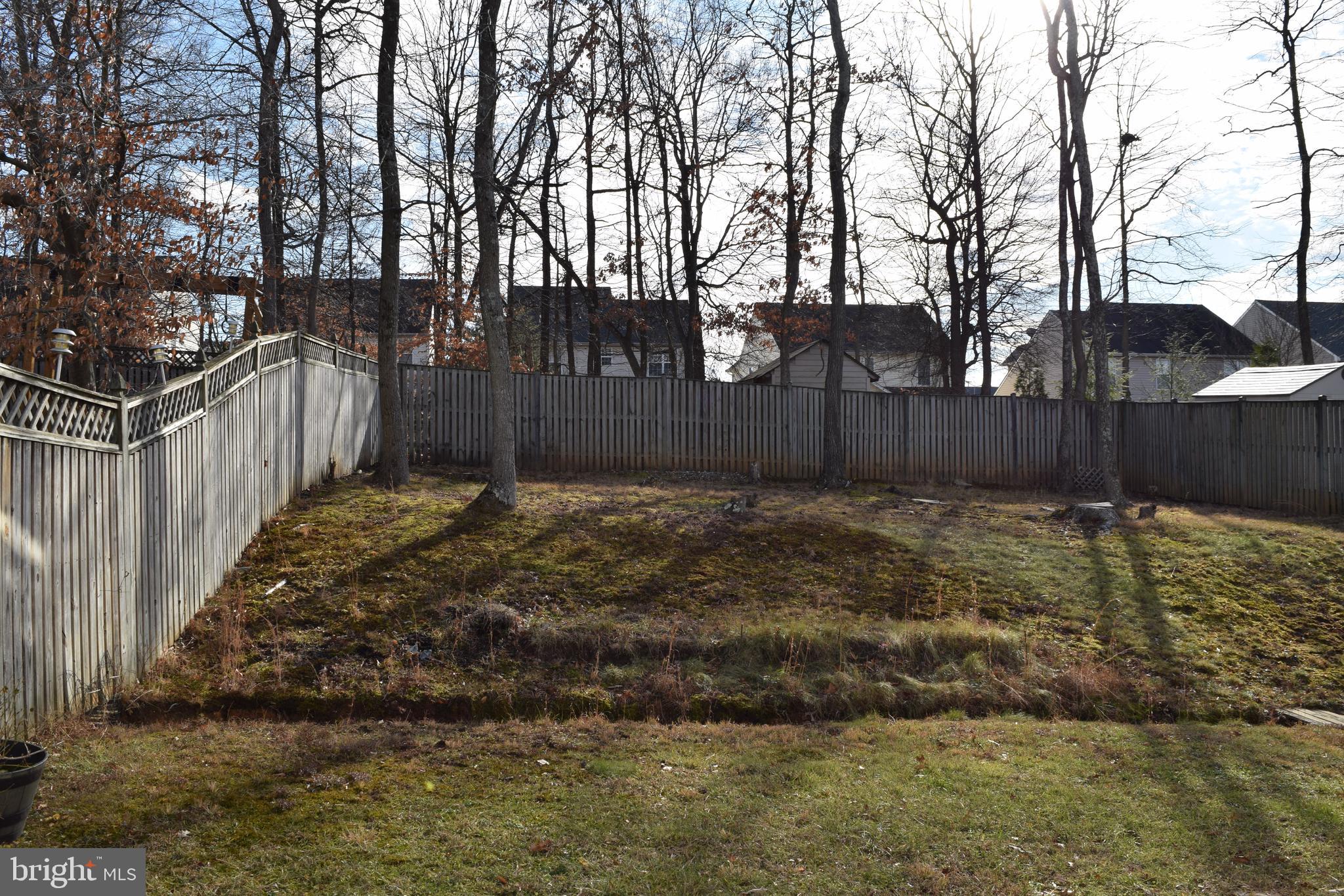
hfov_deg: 61.9
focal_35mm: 30
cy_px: 448
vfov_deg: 43.6
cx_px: 672
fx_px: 1120
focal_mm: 20
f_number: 9
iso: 100
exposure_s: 1/200
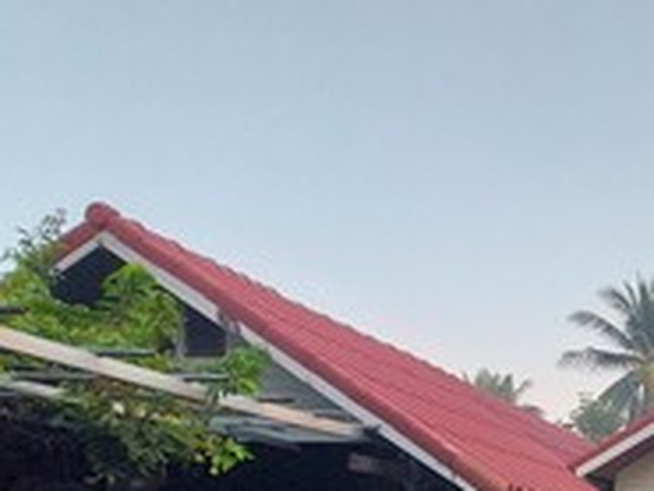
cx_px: 838
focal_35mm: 45
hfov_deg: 32.4
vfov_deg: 28.1
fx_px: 851
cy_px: 590
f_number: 2.2
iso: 50
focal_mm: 1.74
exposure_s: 1/122
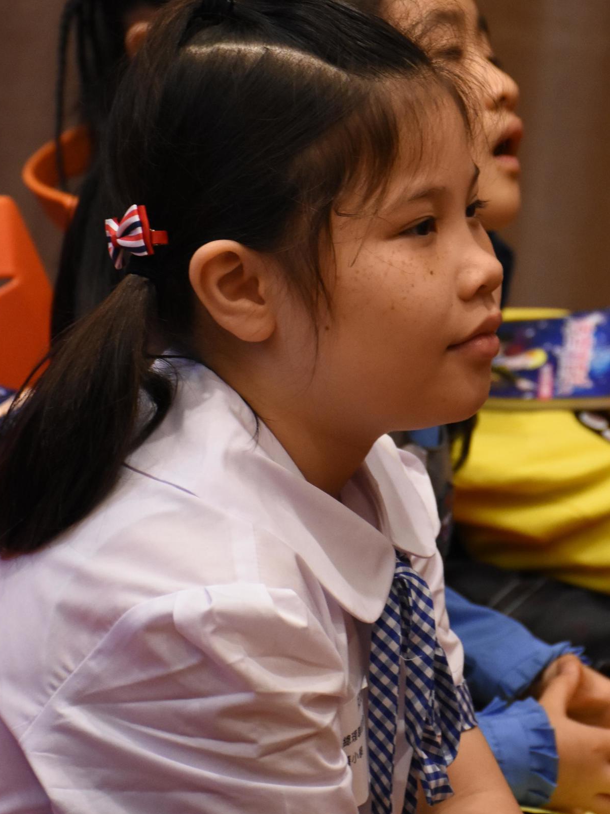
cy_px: 251
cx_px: 442
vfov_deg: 10.7
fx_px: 4347
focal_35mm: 185
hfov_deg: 8.0
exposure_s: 1/100
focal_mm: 70
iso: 1600
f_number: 5
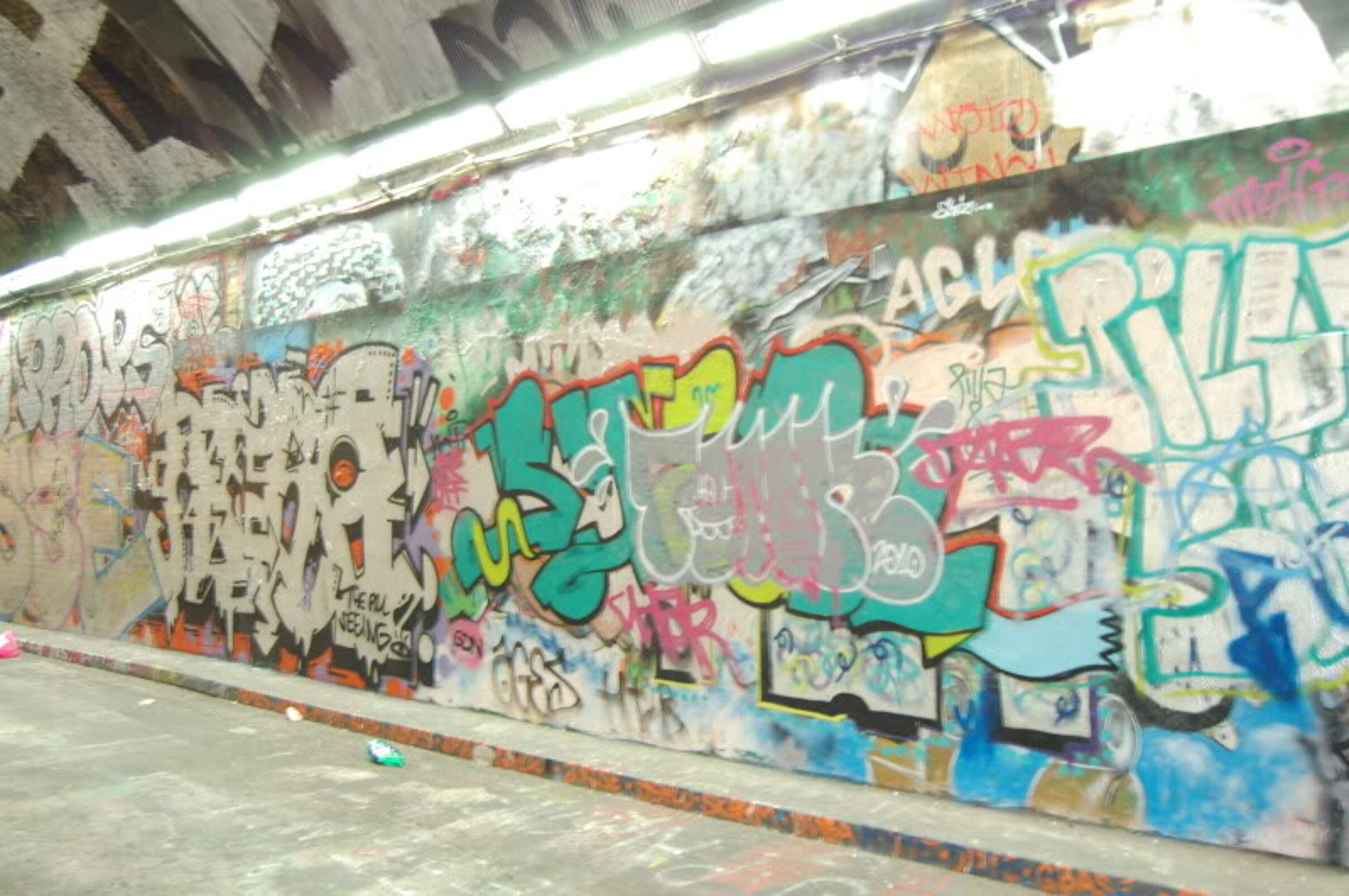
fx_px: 1123
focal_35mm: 30
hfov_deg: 62.0
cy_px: 448
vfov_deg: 43.5
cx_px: 674
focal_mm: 20
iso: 400
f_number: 3.8
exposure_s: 1/2.5
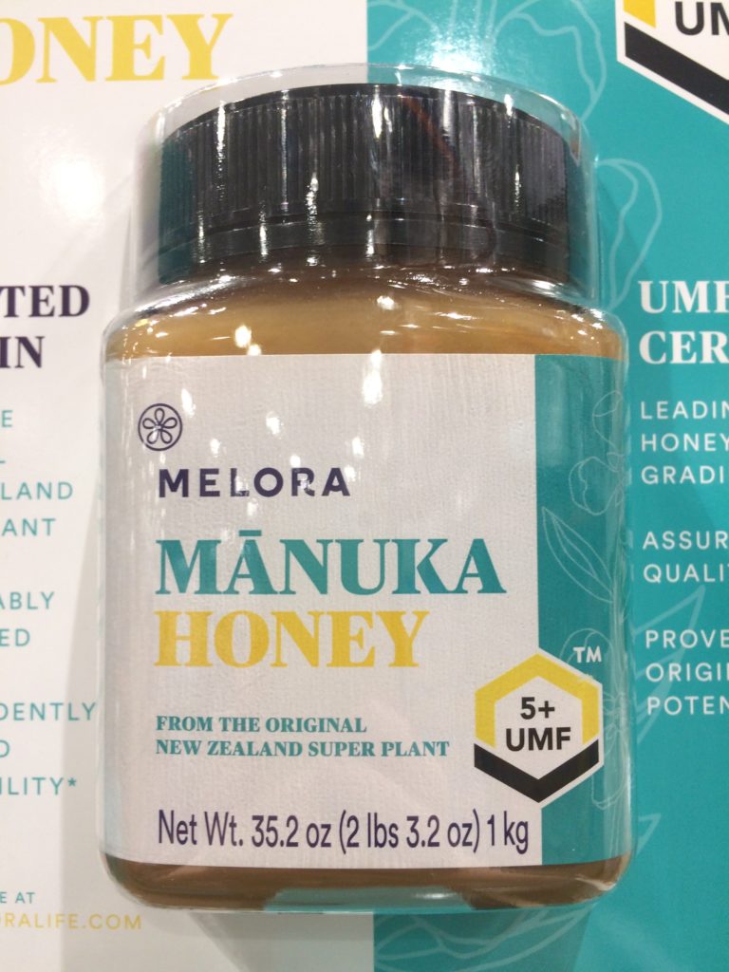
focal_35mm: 29
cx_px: 364
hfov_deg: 48.2
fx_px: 814
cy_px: 486
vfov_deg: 61.7
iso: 64
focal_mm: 4.15
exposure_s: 1/30
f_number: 2.2
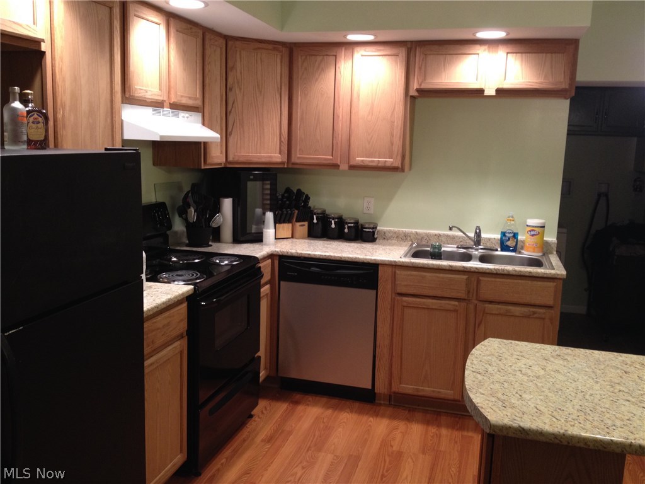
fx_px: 652
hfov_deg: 52.6
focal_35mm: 35
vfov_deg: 40.7
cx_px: 322
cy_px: 242
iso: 125
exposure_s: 1/20
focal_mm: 4.28
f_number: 2.4
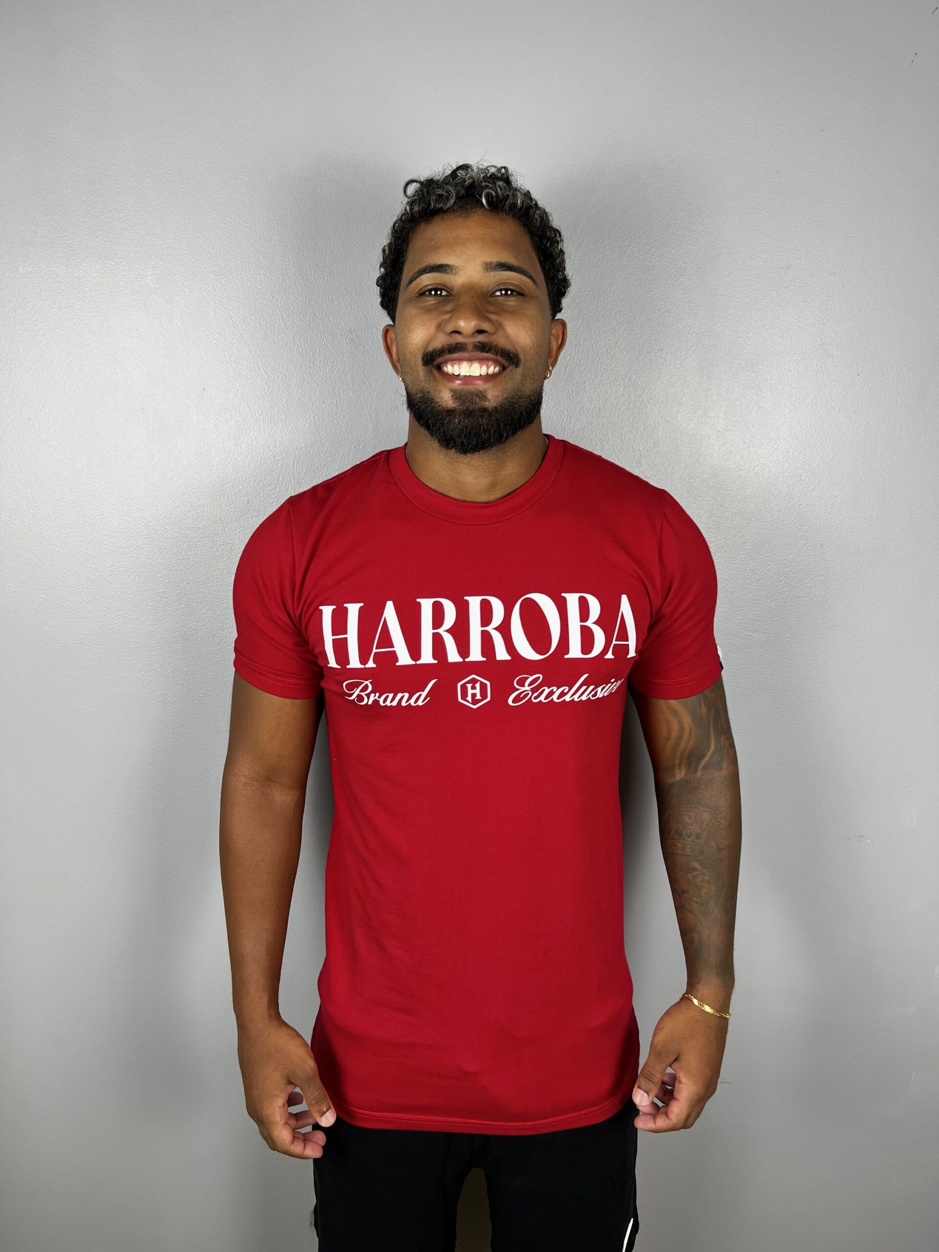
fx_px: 940
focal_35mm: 26
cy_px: 626
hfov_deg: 53.1
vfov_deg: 67.3
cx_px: 470
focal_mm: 5.7
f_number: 1.5
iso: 80
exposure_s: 1/120
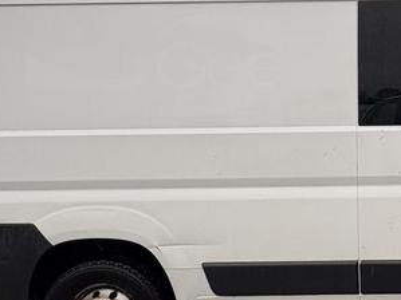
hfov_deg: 38.6
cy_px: 74
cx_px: 420
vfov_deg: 33.6
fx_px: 486
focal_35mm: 42
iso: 40
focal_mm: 2.22
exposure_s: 1/258
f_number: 2.2
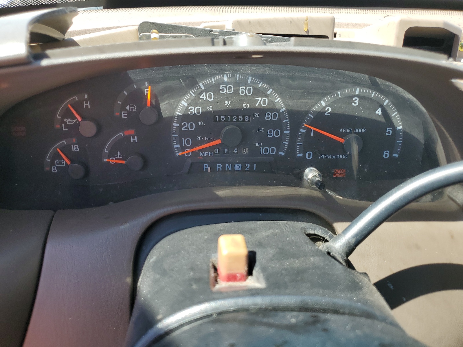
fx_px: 348
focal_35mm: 26
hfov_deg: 67.3
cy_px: 174
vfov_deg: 53.1
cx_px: 232
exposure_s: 1/526
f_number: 1.5
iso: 50
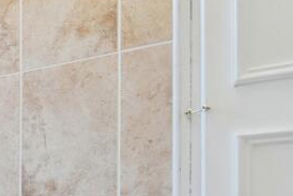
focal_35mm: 73
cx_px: -245
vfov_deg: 17.8
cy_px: 240
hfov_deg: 19.8
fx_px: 593
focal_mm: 13
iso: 400
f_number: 4
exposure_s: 1/25
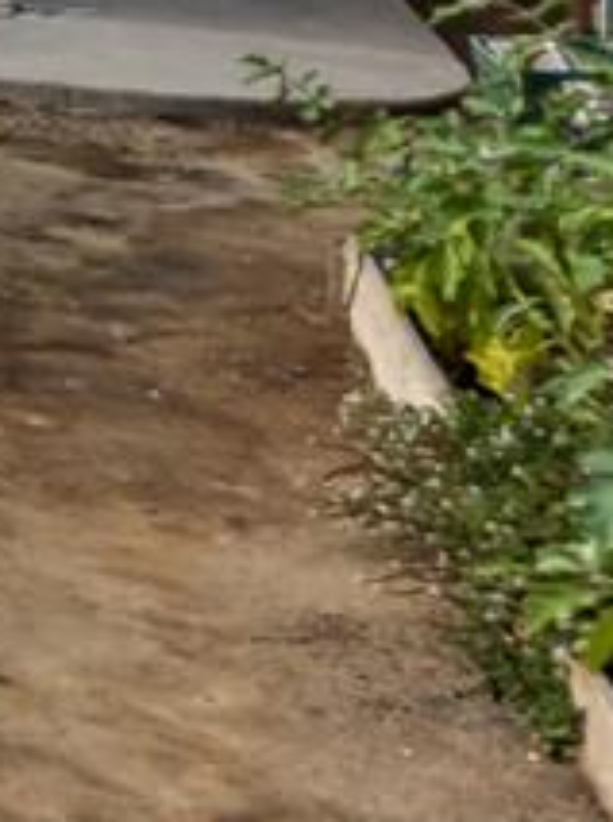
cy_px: -486
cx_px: -2009
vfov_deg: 18.0
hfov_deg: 7.6
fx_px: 2250
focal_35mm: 95
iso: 400
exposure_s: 1/60
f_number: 4
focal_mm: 14
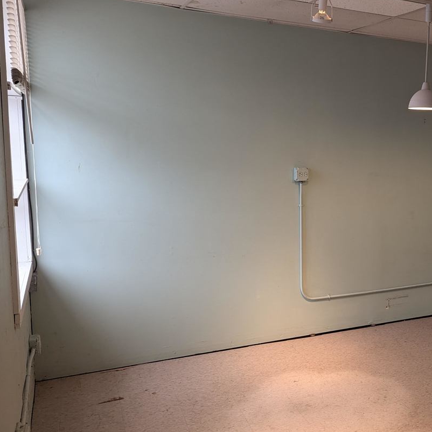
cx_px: 383
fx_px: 537
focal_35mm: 38
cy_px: 209
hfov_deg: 40.7
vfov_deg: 43.9
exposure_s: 1/120
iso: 120
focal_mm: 6.81
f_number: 1.85
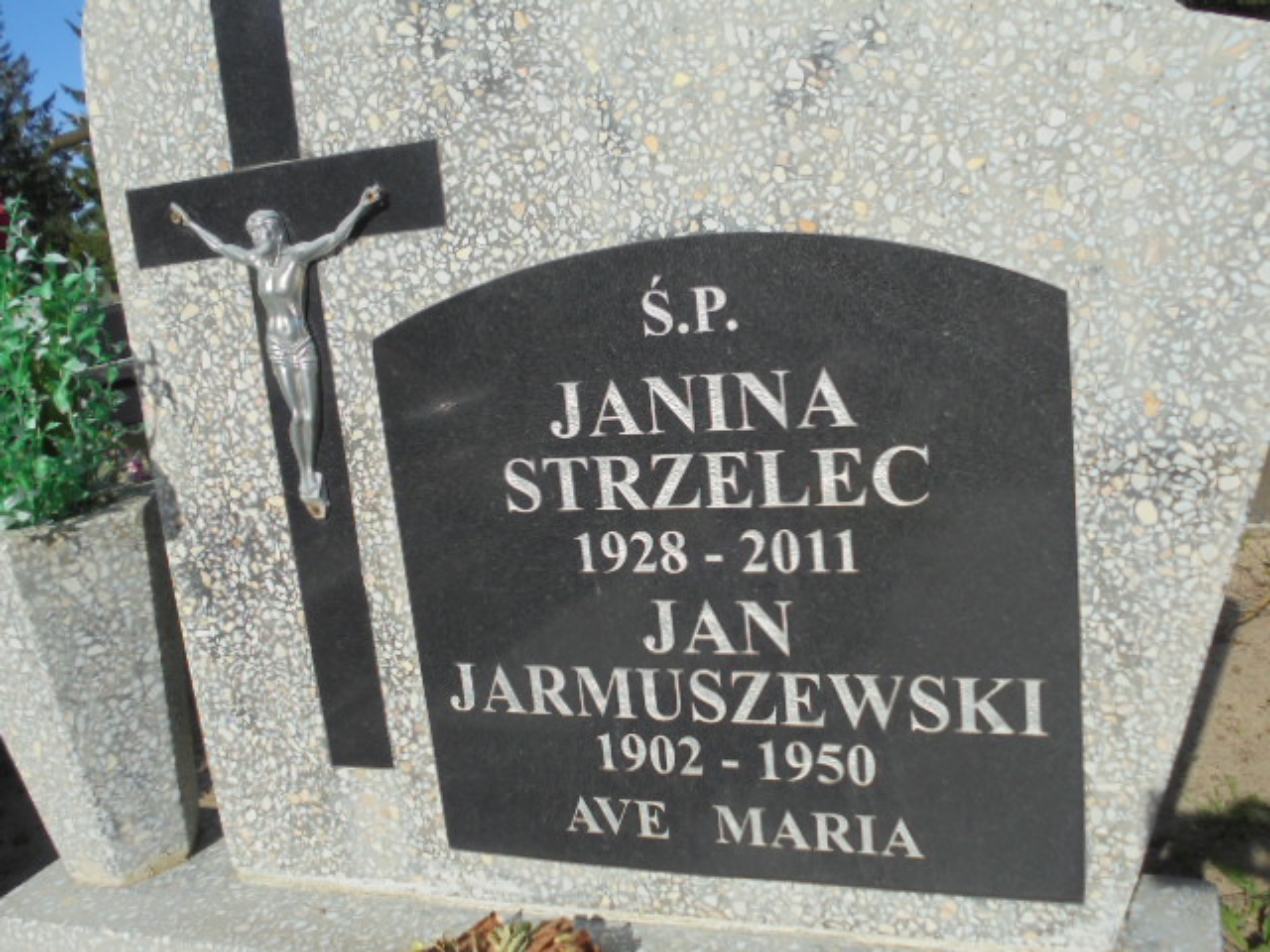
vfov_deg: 41.8
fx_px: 1247
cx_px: 635
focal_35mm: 34
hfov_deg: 54.0
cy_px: 476
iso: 100
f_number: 4
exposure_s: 1/1000
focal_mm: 6.1
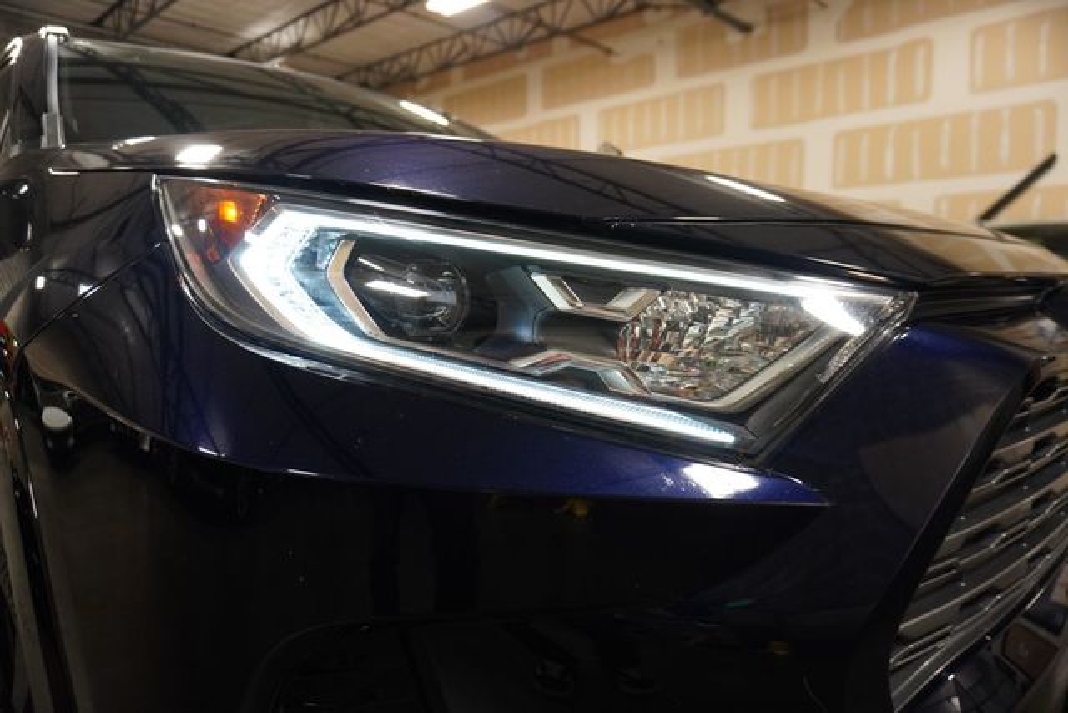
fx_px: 712
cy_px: 356
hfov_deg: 73.7
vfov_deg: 53.2
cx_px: 534
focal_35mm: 24
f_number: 3.5
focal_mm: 16
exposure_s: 1/60
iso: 1000
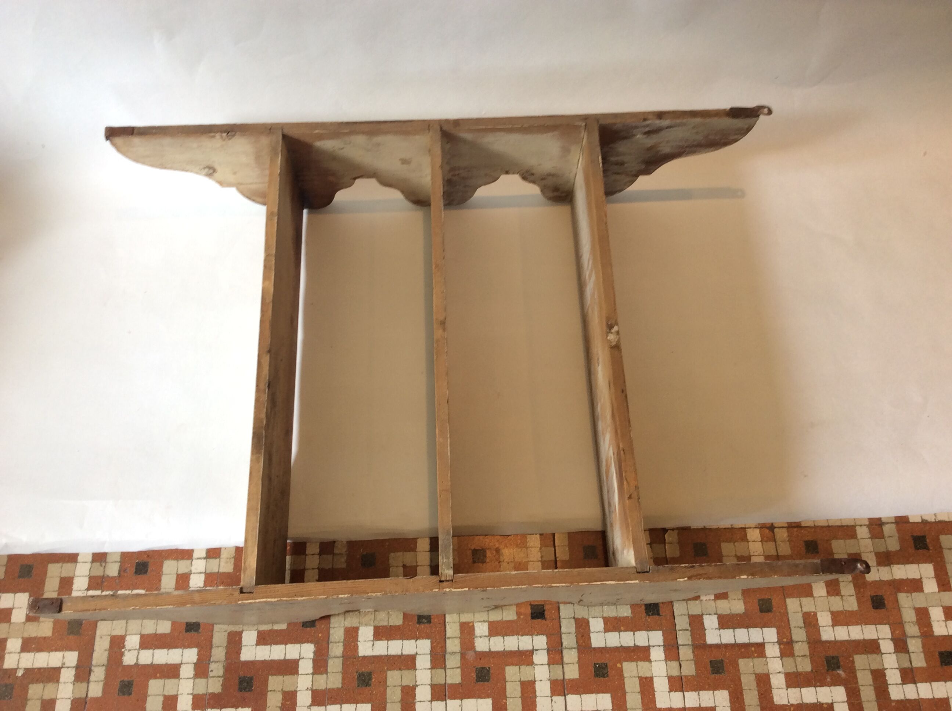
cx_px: 476
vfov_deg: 44.1
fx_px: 879
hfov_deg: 56.9
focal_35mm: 32
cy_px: 356
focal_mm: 3.3
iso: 32
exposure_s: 1/25
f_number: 2.4
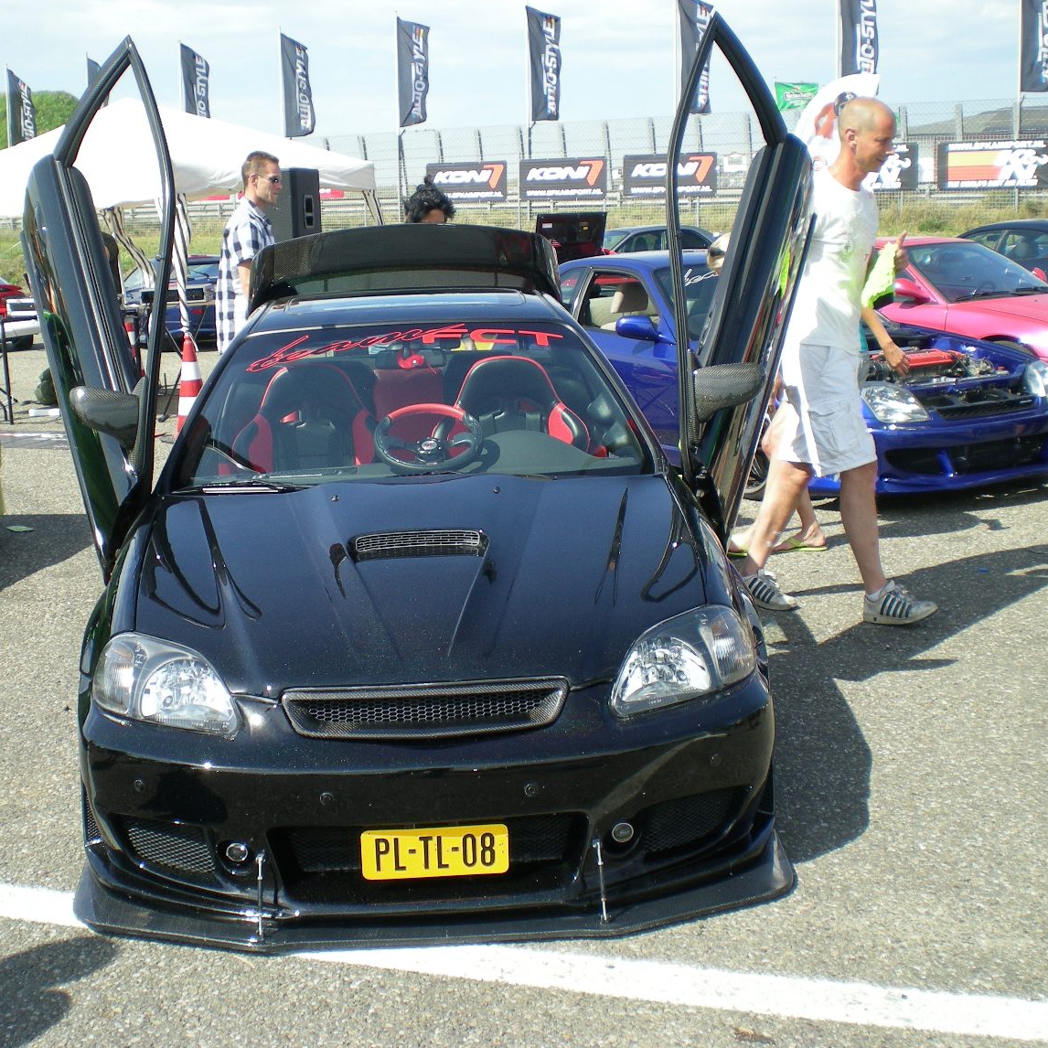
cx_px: 434
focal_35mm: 45
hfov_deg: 37.4
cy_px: 522
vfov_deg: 37.6
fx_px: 1541
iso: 50
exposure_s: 1/190
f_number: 4.6
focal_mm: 6.3
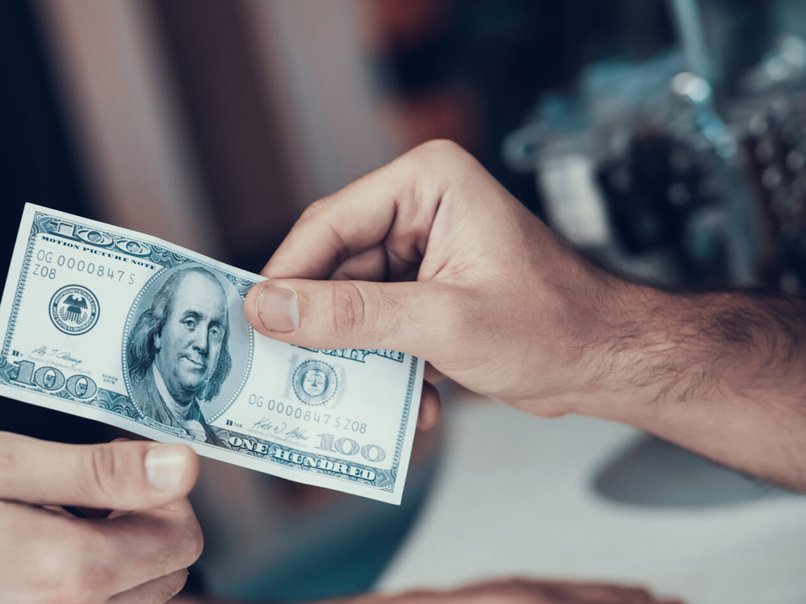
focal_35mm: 98
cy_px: 376
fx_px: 2282
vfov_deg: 15.1
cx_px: 148
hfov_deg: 19.8
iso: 250
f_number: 2
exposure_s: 1/125
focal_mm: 50
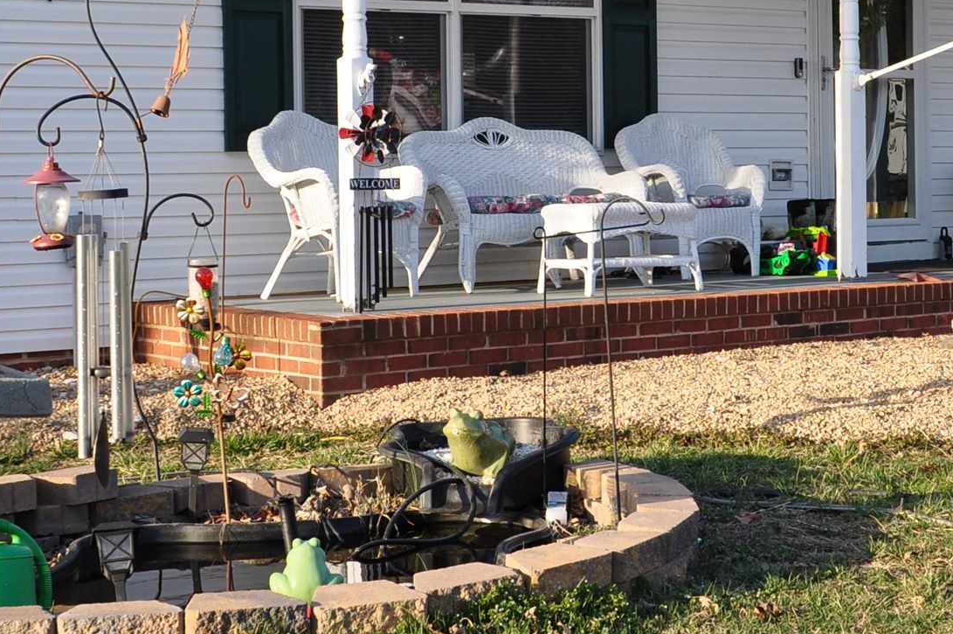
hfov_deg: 26.5
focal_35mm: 76
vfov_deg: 17.9
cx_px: 639
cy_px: 240
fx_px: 2010
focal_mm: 18
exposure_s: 1/200
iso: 200
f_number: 10
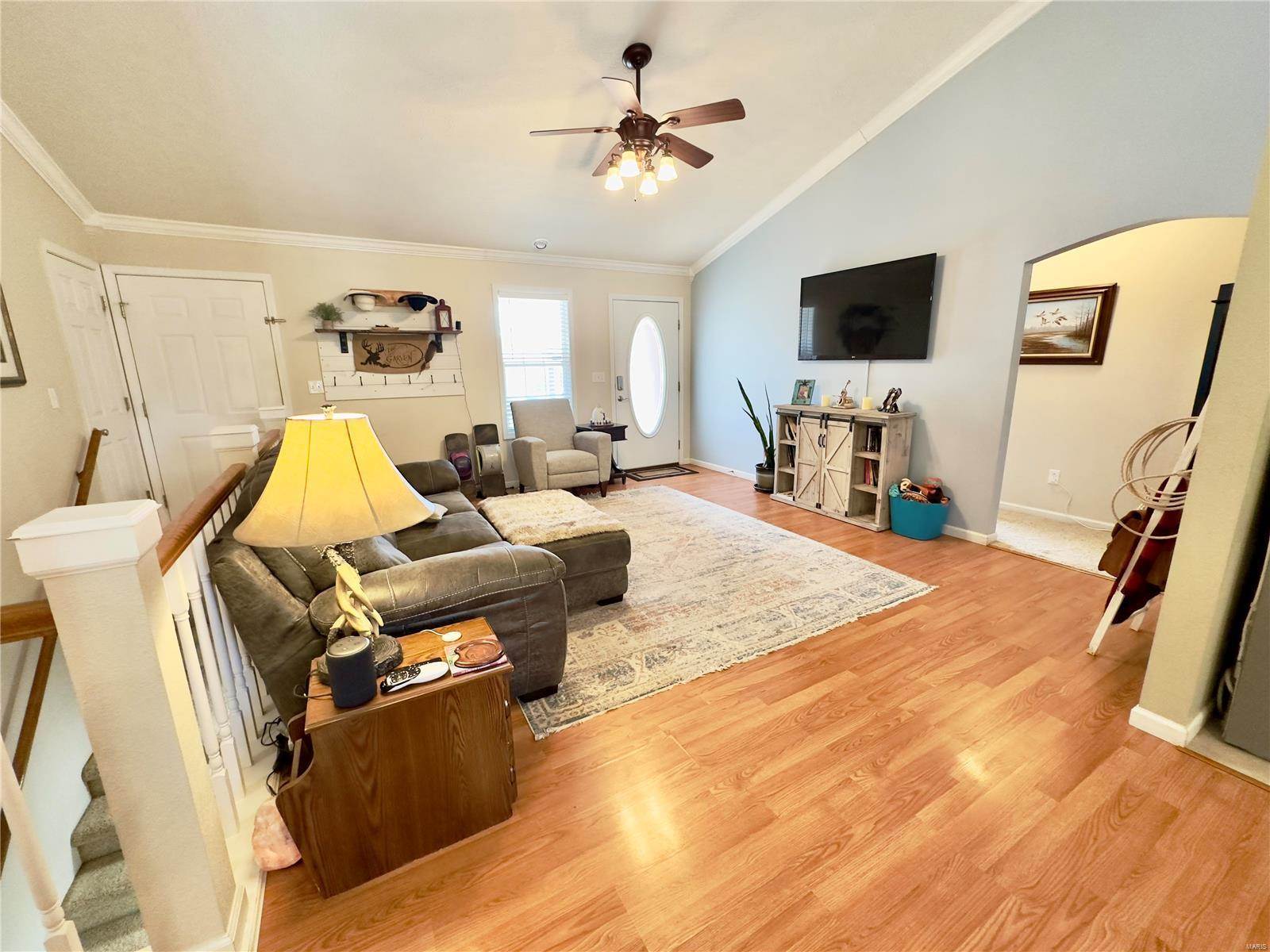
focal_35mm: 14
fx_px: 514
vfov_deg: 85.7
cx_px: 635
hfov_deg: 102.1
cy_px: 476
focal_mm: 2.22
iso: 250
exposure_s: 1/60
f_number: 2.2
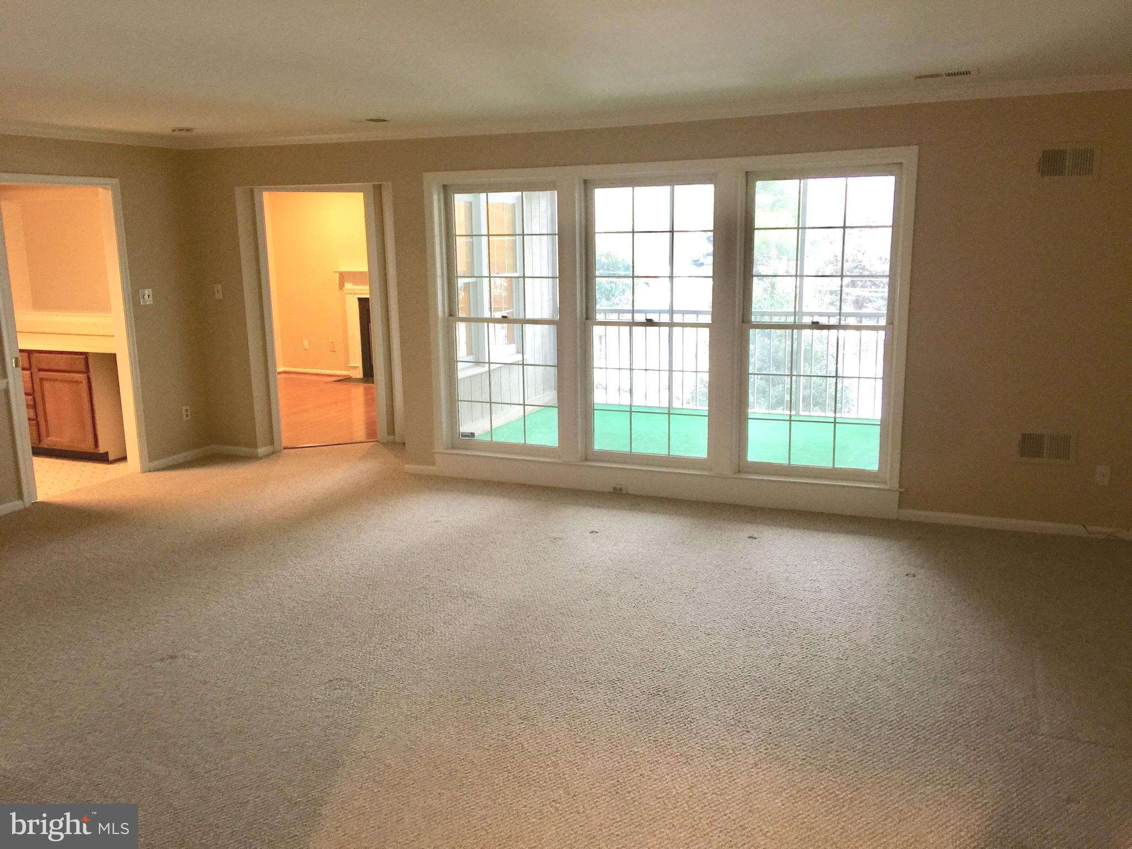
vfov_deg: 48.2
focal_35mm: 29
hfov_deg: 61.7
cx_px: 566
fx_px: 948
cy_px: 424
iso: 64
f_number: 2.2
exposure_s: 1/15
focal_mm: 4.15
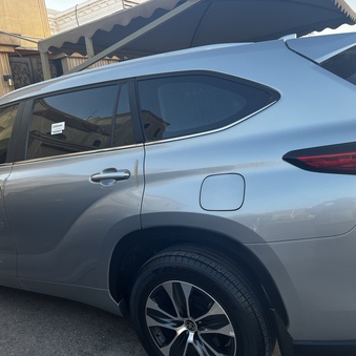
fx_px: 361
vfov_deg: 52.5
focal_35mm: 31
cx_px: 151
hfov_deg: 52.3
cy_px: 177
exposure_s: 1/390
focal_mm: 5.1
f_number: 1.6
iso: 50
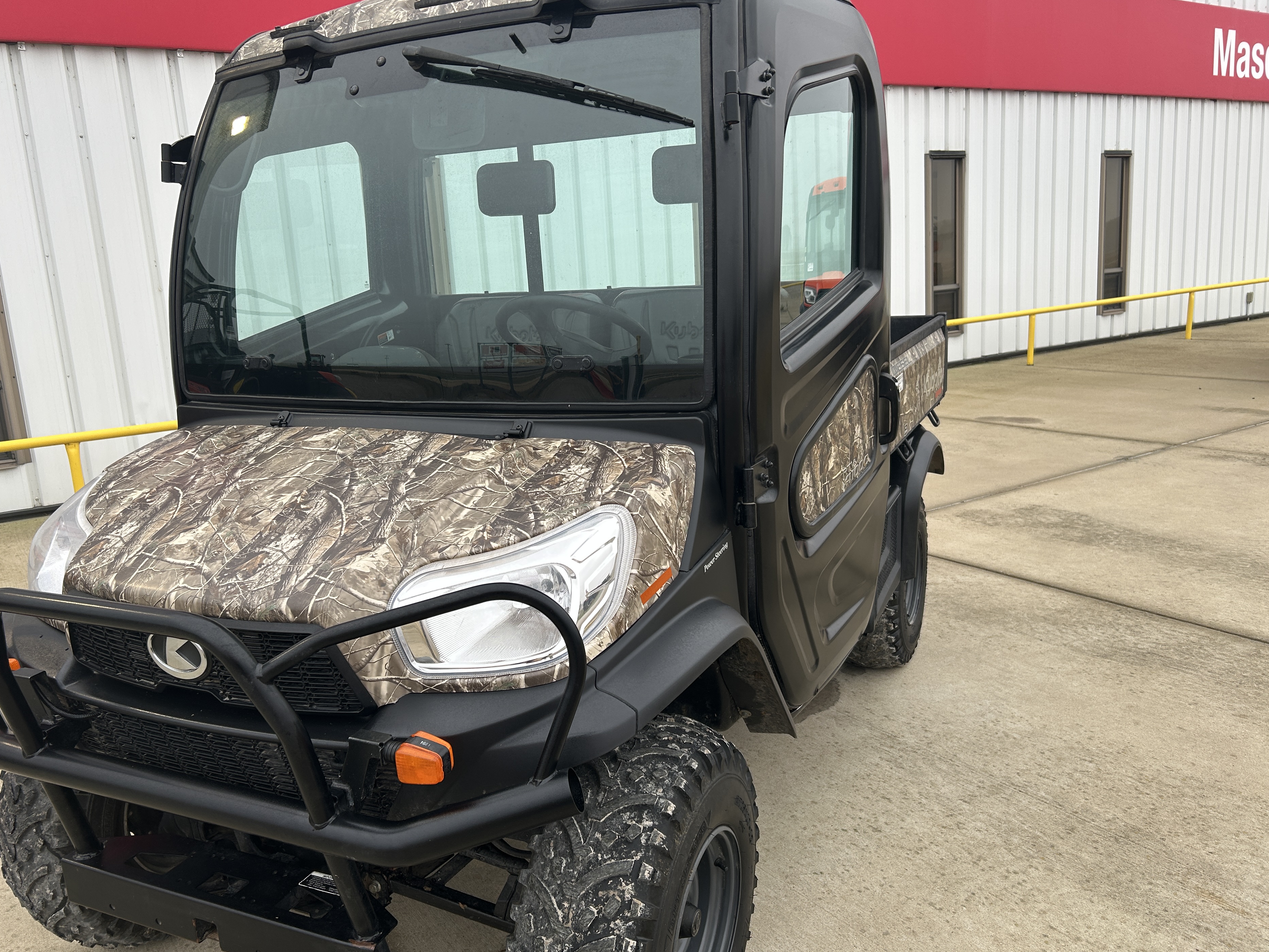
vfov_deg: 49.7
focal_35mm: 28
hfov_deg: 63.4
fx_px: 1026
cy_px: 480
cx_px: 598
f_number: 1.5
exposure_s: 1/170
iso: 40
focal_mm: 5.7
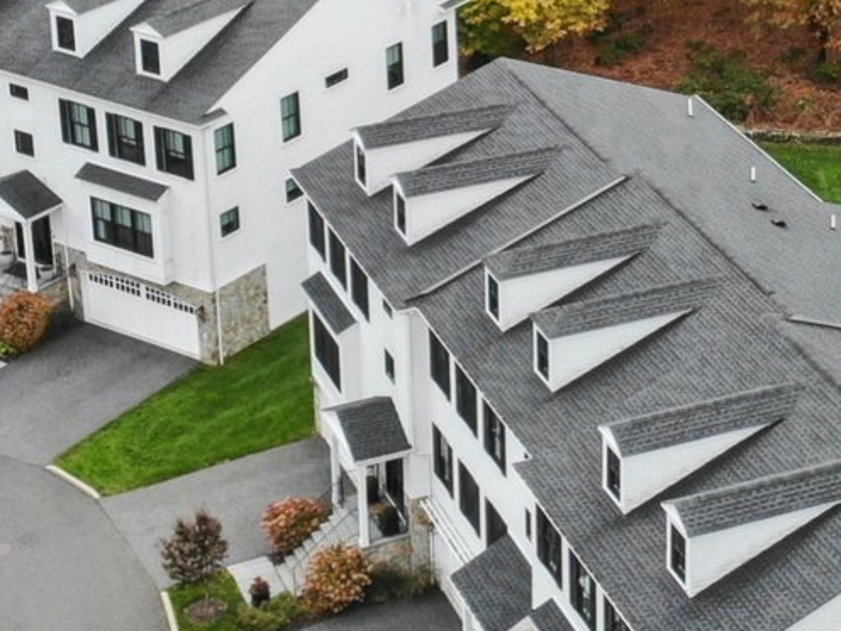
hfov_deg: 19.6
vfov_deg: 14.8
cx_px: 716
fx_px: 2405
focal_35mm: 99
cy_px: 59
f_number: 2.8
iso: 114
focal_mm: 4.5
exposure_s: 1/140
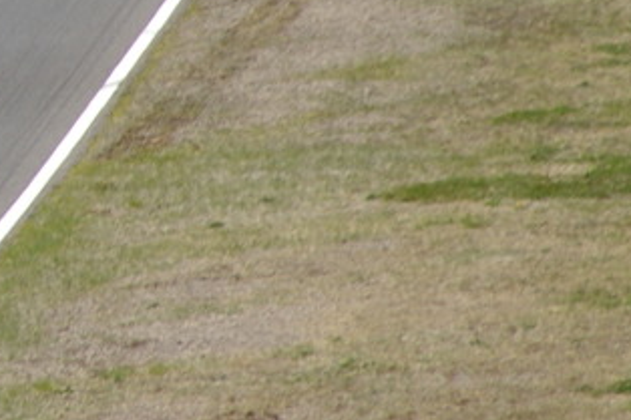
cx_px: -287
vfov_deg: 1.1
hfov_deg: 1.7
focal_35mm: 1224
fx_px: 21442
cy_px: -2
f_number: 8
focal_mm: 250
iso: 200
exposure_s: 1/500
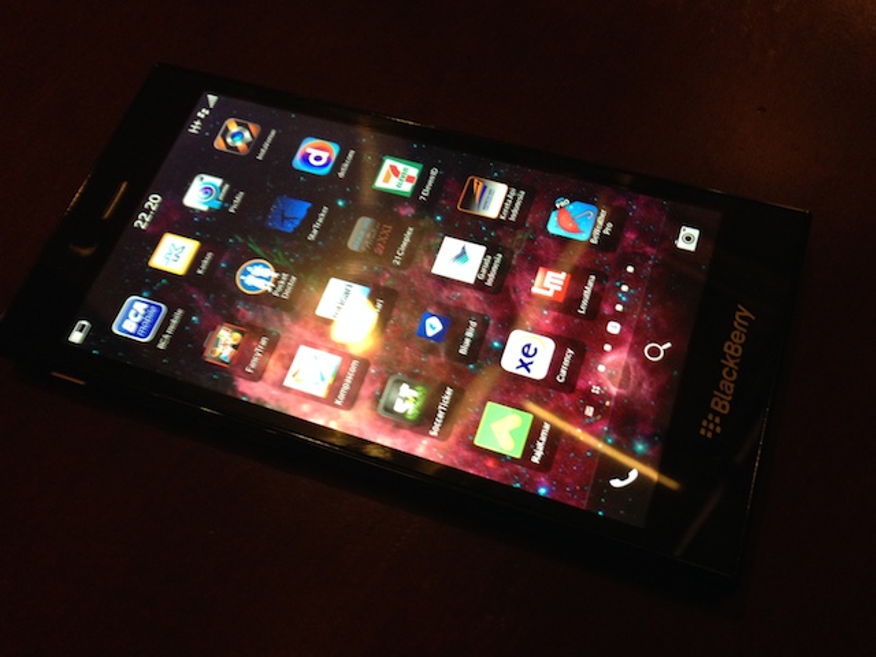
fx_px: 835
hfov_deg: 55.4
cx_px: 438
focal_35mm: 33
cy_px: 328
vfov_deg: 42.9
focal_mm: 4.12
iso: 160
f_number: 2.4
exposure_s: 1/20
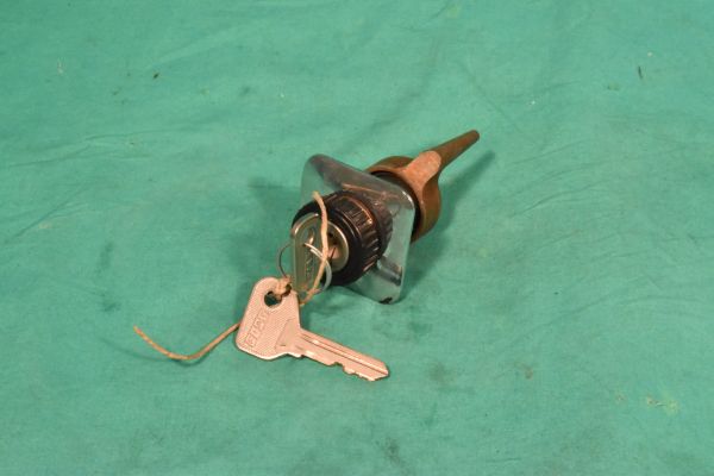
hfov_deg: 24.6
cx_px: 357
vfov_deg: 16.6
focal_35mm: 82
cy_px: 238
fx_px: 1636
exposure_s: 1/100
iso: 6400
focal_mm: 55
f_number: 29
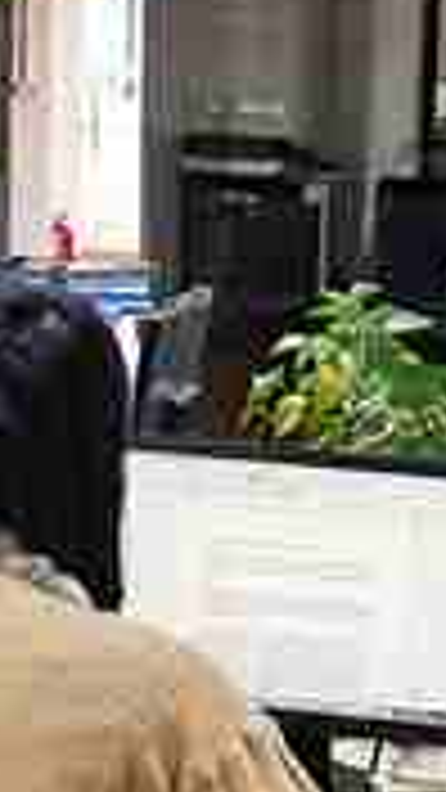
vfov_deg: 16.0
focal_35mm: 134
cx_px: 608
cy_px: 562
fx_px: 2817
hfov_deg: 8.9
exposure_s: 1/50
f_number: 1.9
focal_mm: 4.94
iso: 400
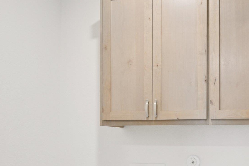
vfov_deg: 45.0
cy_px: 121
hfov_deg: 59.9
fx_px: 194
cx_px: 202
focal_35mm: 28
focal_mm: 10
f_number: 8
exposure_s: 1/6
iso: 400
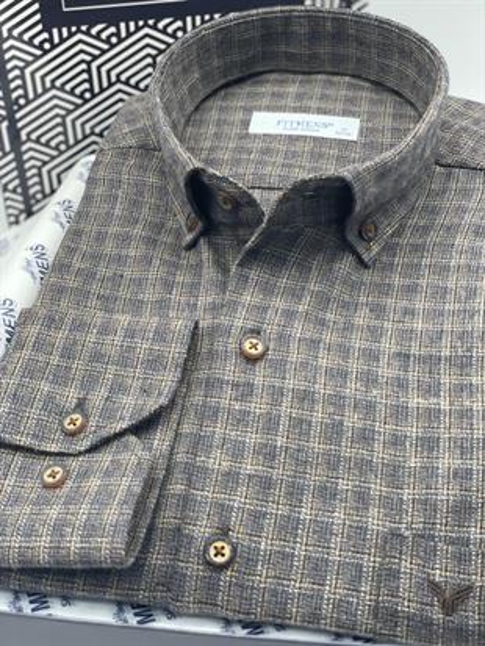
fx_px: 971
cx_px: 242
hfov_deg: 28.0
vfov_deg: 36.8
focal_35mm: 52
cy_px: 323
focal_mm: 6
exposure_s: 1/122
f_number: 2
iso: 80
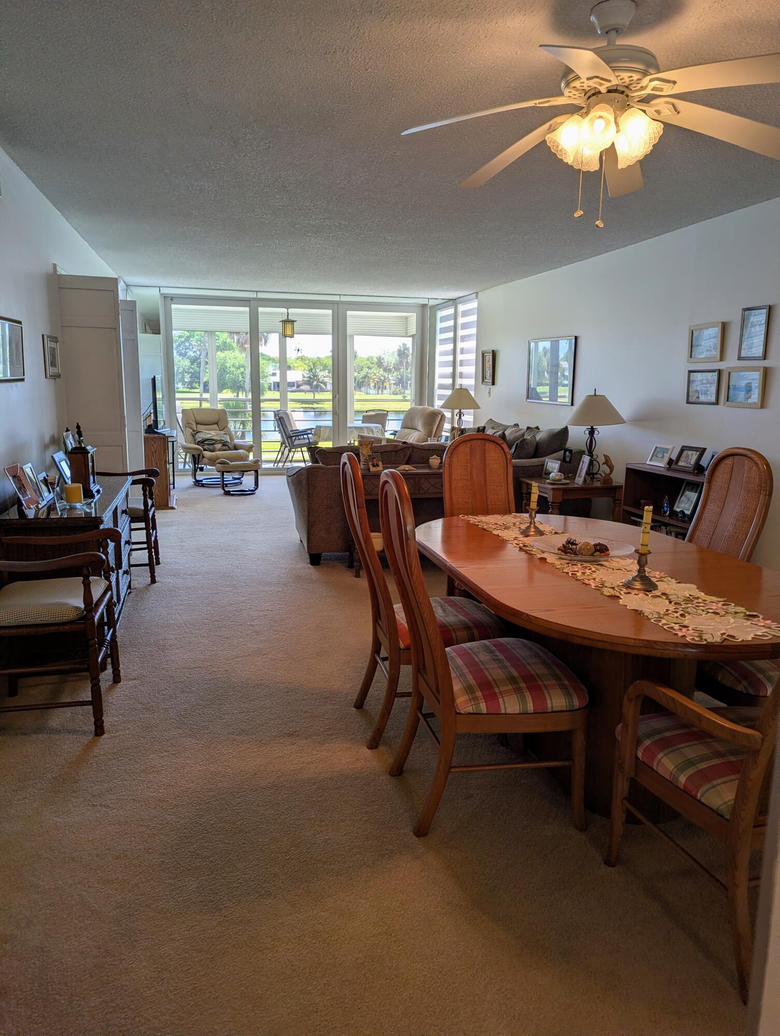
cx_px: 390
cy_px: 518
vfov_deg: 71.5
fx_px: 720
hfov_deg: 56.9
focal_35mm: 24
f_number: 1.85
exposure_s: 1/120
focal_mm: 6.81
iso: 38
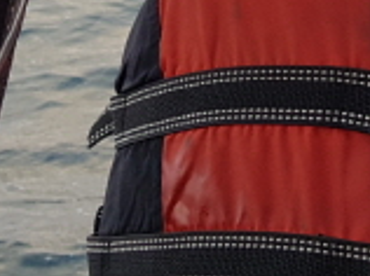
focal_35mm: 132
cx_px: 288
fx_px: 1409
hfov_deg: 14.9
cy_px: -306
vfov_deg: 10.2
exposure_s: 1/454
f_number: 1.7
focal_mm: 4.3
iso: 40
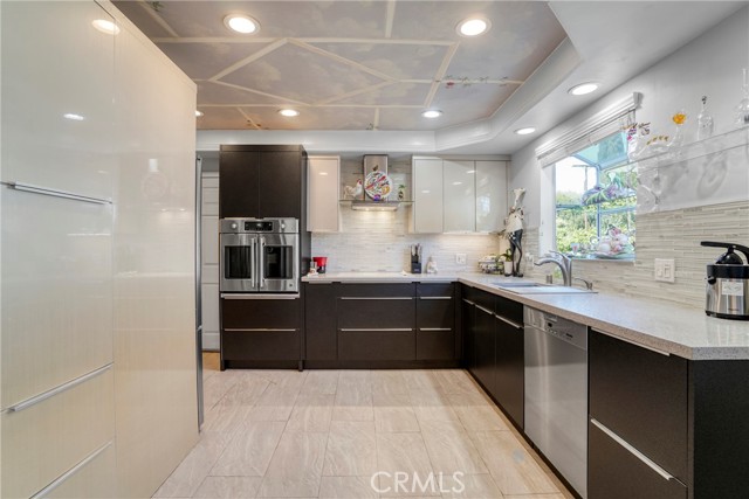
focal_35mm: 15
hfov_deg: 100.4
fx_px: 312
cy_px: 250
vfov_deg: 77.4
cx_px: 374
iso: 400
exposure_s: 1/30
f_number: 4
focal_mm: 10
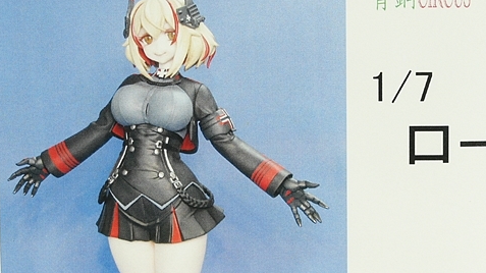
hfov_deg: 9.1
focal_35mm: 236
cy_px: 152
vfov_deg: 5.1
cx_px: 332
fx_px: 3040
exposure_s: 1
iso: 100
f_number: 8
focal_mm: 70
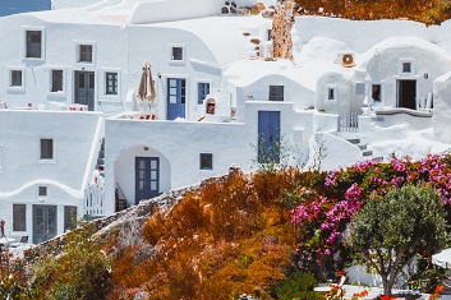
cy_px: 41
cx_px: 396
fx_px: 3193
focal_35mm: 255
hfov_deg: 8.1
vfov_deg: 5.4
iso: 200
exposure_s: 1/250
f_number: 16
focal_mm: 50
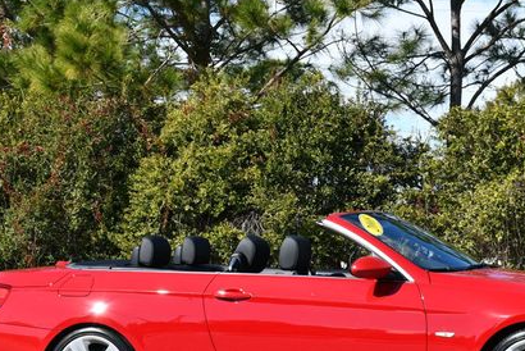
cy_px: 220
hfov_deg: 16.4
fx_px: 1824
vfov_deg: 11.0
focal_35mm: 125
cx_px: 332
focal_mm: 40
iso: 100
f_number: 8
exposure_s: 1/250
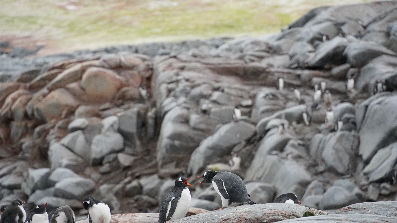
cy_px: 129
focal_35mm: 210
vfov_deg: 5.8
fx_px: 2211
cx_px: 199
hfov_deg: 10.3
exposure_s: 1/2500
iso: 5000
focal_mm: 200
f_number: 5.6
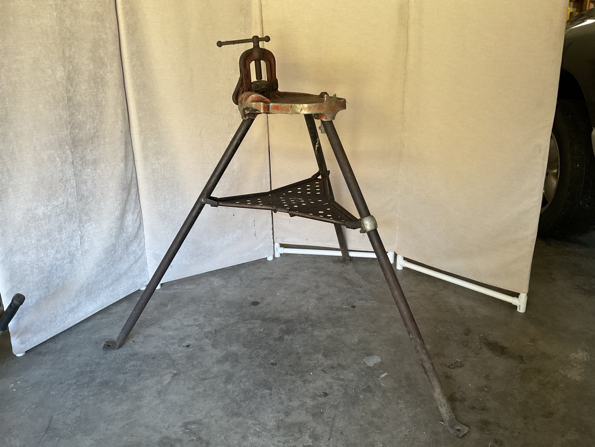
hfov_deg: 61.7
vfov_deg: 48.2
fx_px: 499
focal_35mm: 29
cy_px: 224
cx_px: 298
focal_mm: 3
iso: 125
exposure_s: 1/60
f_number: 1.8
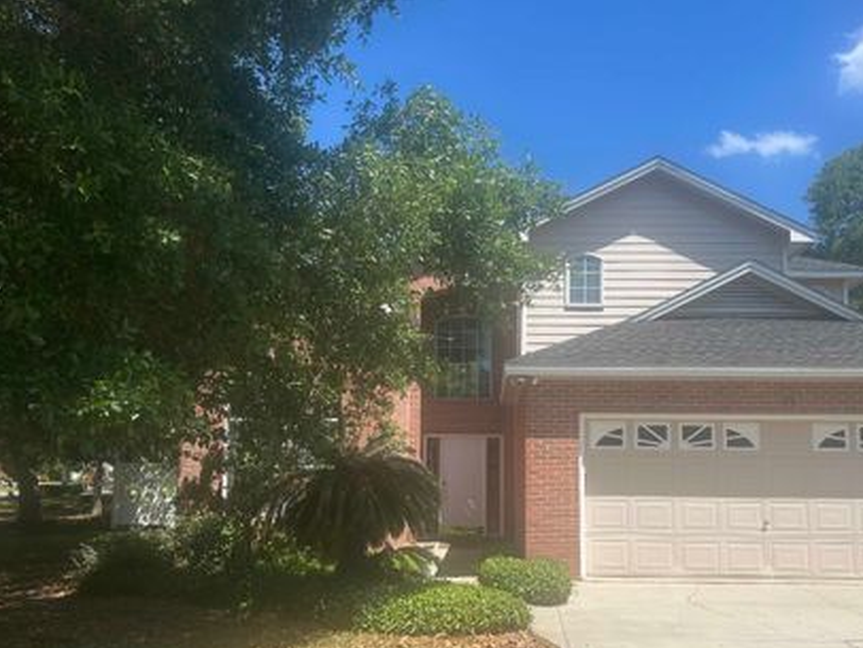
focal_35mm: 32
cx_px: 489
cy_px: 396
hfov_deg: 56.6
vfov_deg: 43.9
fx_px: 798
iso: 50
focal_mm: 5.7
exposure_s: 1/3460
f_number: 1.5
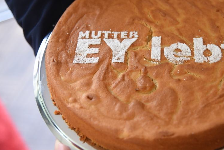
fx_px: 430
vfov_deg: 19.7
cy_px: 49
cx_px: 149
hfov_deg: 29.0
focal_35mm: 69
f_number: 4
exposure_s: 1/160
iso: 1000
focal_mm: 50
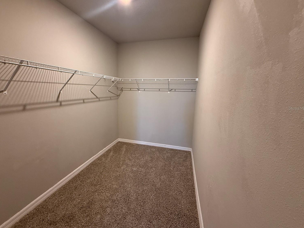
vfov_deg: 81.7
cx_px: 145
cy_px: 108
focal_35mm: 15
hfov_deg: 98.1
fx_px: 132
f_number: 2.2
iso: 320
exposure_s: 1/60
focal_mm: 2.22
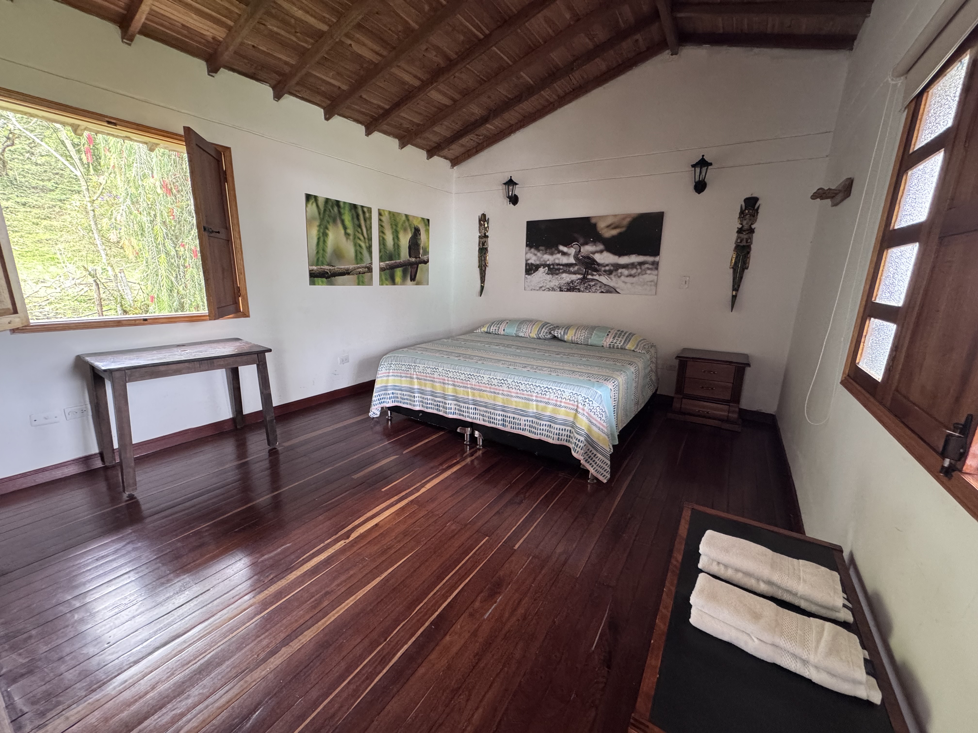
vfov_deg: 85.7
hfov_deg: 102.1
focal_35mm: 14
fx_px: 396
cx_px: 489
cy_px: 366
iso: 320
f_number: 2.2
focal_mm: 2.22
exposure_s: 1/60
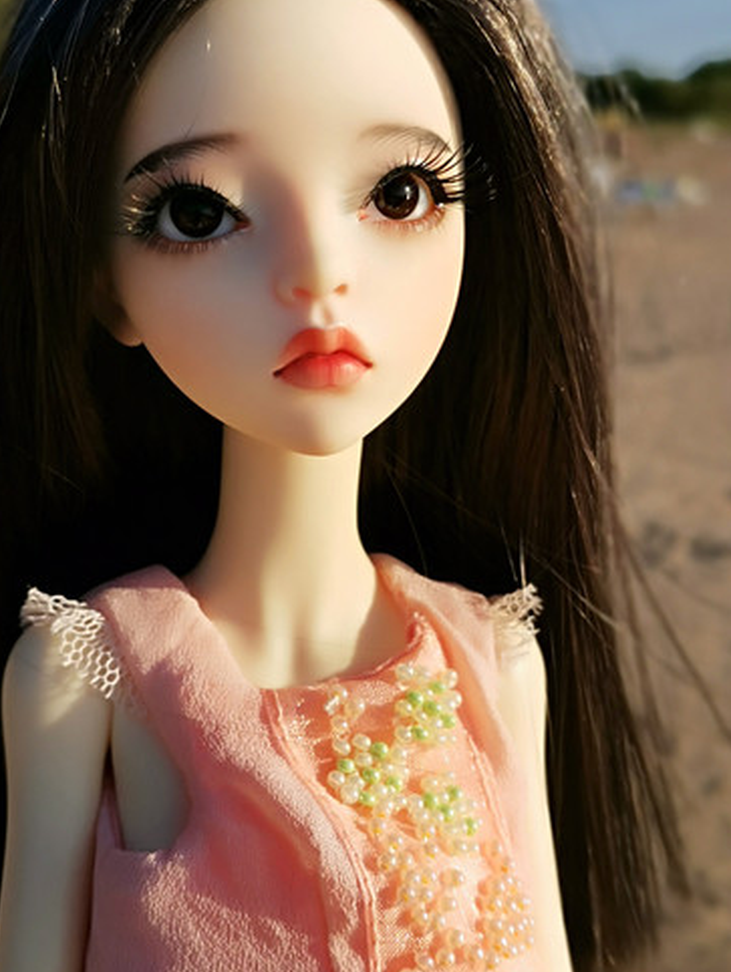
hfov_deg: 30.3
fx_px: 1350
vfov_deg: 39.6
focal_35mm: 48
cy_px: 511
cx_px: 316
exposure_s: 1/2028
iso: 50
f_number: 2.4
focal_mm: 4.75
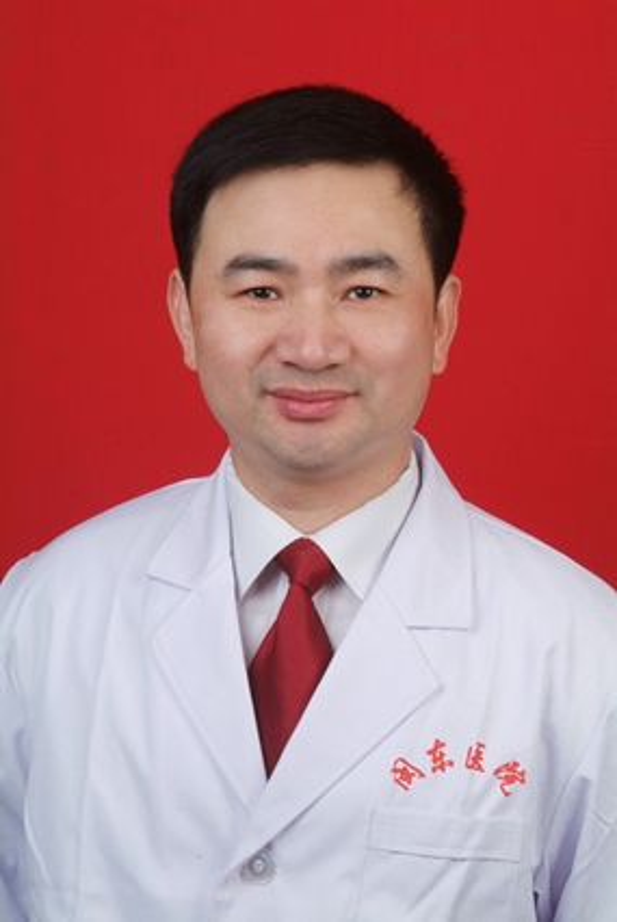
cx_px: 308
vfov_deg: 15.9
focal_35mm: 129
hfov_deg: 10.7
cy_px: 461
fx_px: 3308
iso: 100
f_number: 16
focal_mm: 86
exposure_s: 1/90
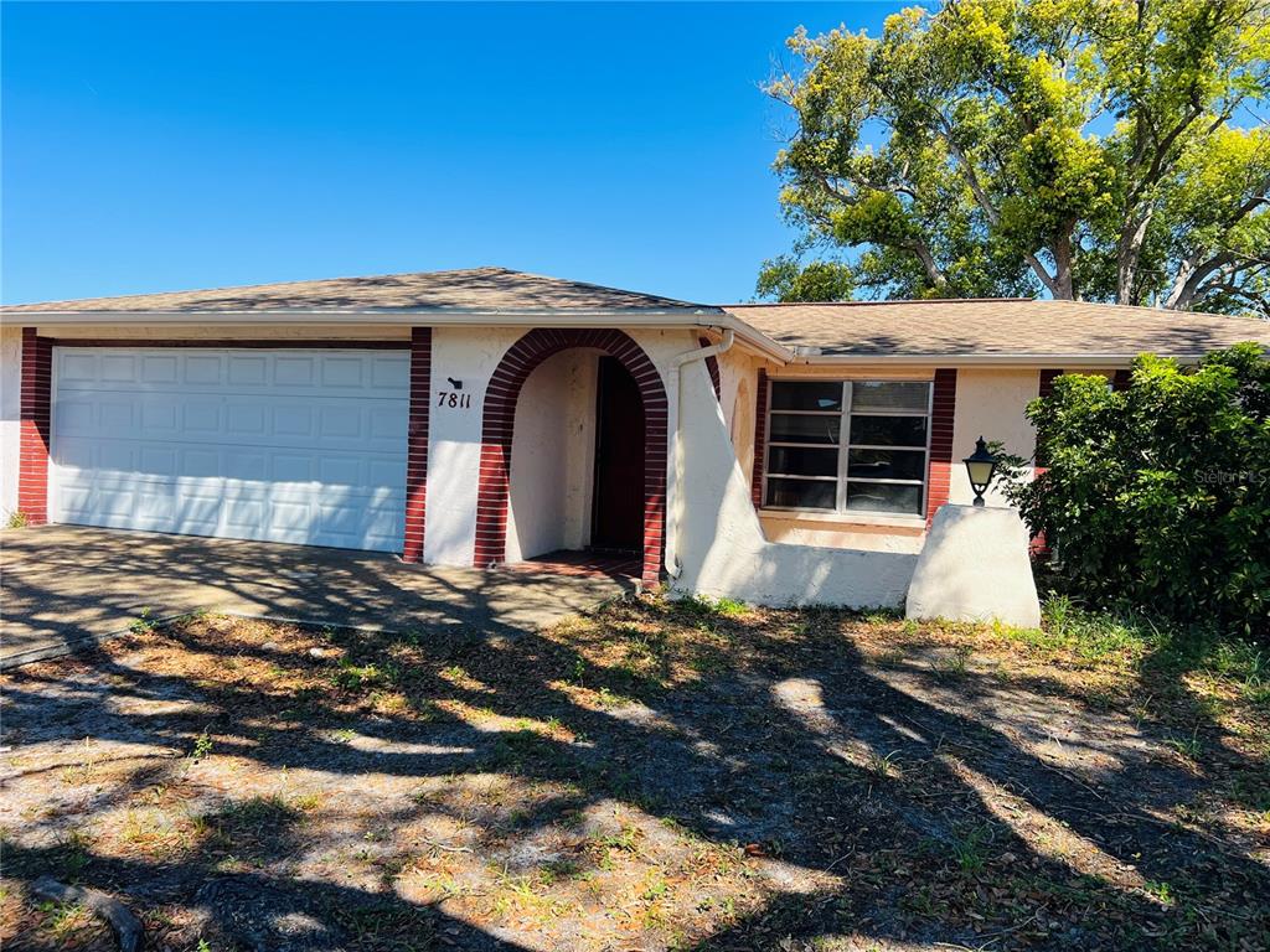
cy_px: 476
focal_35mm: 26
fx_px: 954
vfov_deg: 53.1
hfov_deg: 67.3
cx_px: 635
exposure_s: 1/2165
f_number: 1.5
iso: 50
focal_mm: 5.7
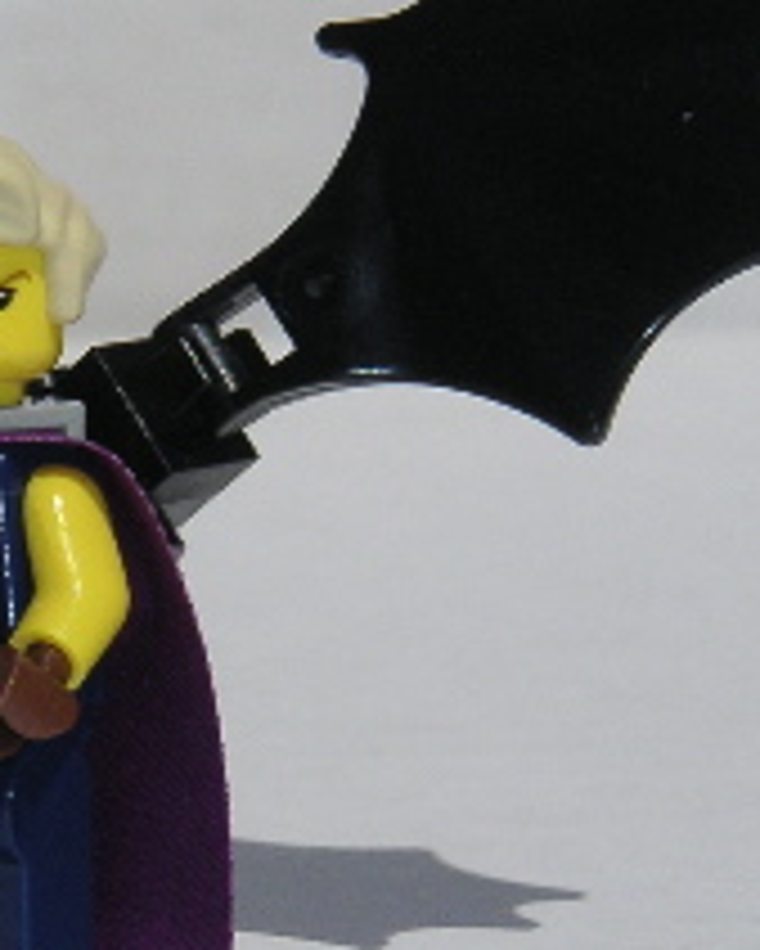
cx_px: -144
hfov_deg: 7.5
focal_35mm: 205
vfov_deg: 9.4
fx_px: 5760
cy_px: 401
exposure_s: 1/1000
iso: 80
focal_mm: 11.5
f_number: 8
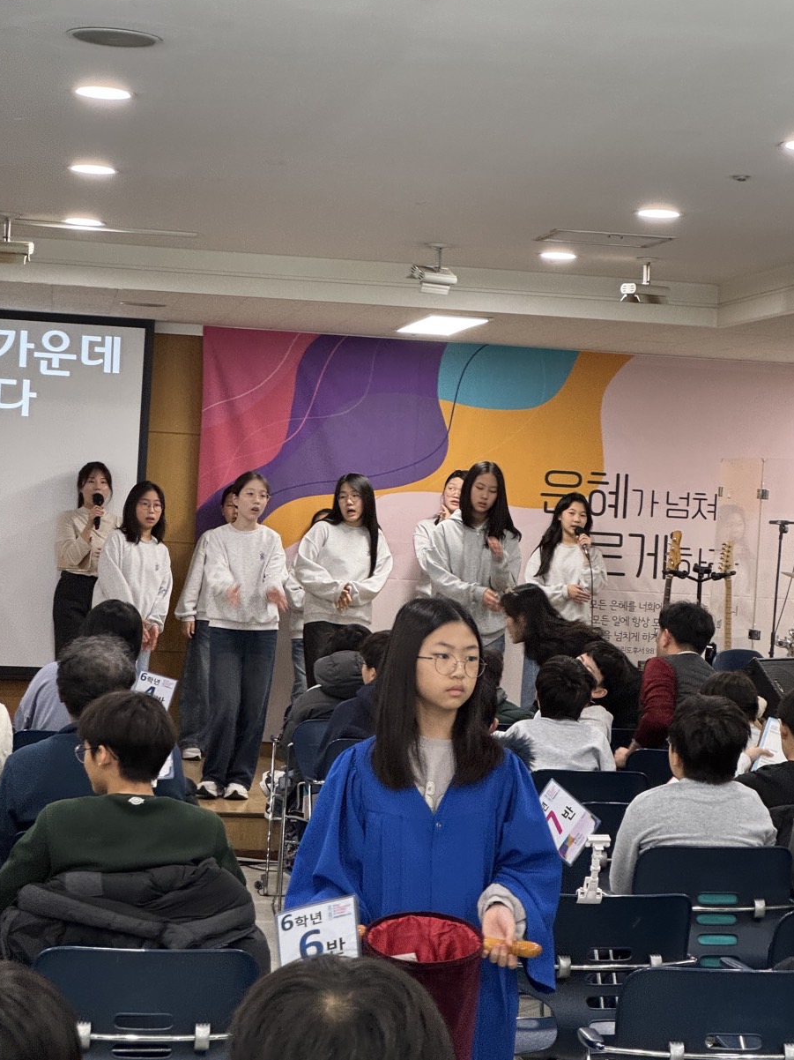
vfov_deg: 23.8
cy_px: 509
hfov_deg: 18.0
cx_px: 419
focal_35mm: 82
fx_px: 2509
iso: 400
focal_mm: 9
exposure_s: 1/60
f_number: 2.8
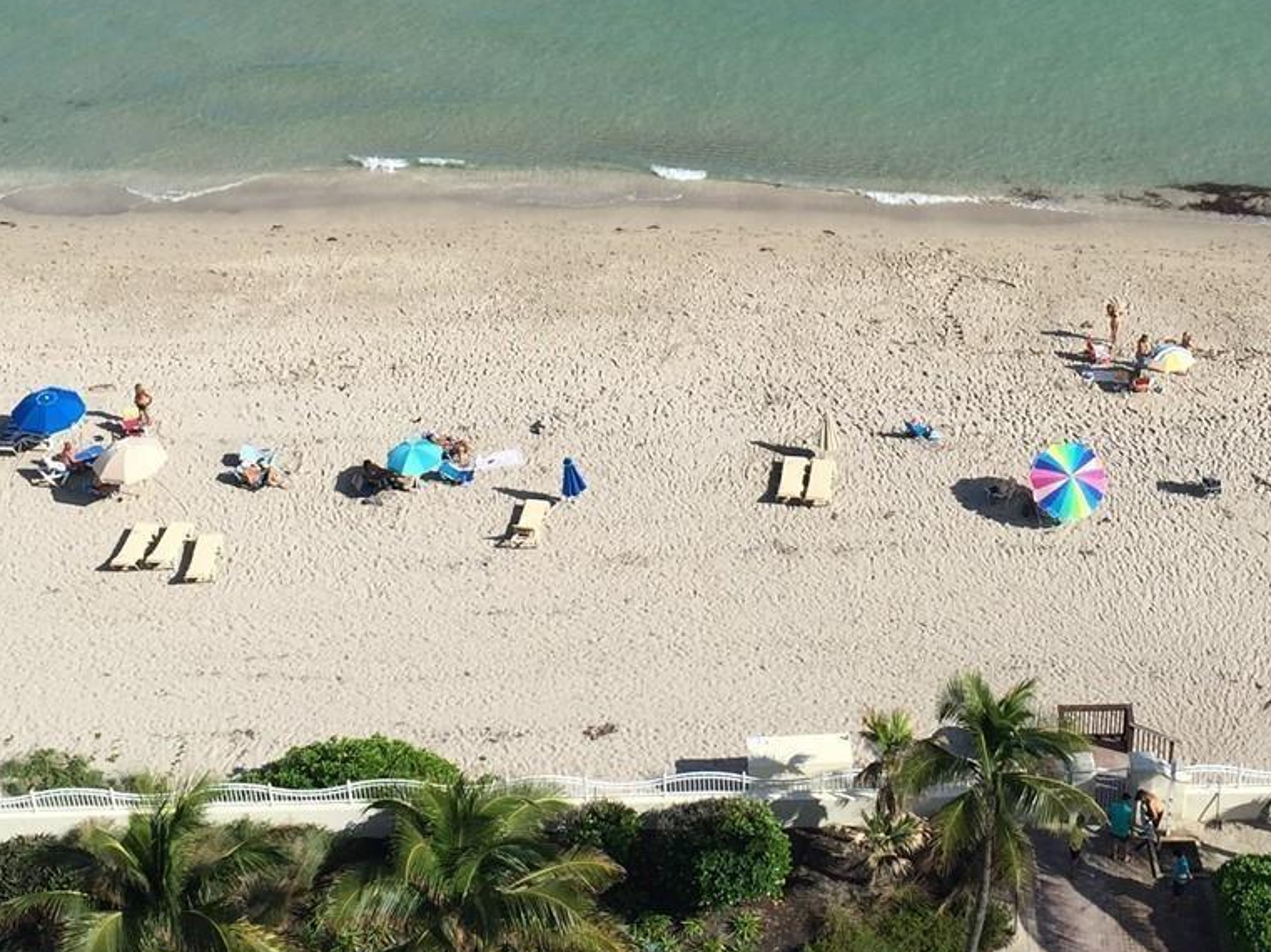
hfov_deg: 31.6
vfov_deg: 23.8
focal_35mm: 61
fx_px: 2239
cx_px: 743
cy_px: 237
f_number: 2.2
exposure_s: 1/2639
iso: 32
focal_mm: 4.15
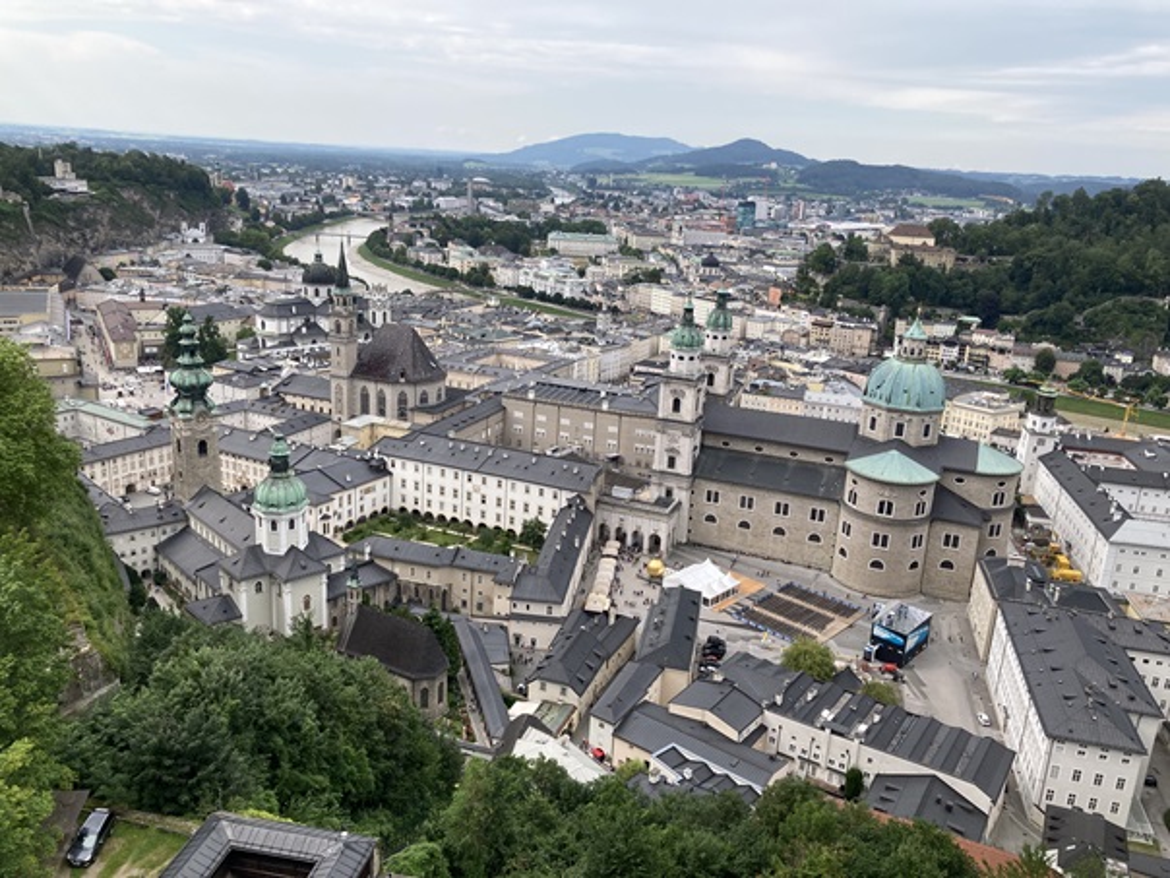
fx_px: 946
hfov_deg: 63.4
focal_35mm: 28
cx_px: 585
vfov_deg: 49.7
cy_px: 439
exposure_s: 1/1116
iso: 20
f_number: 1.8
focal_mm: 3.99
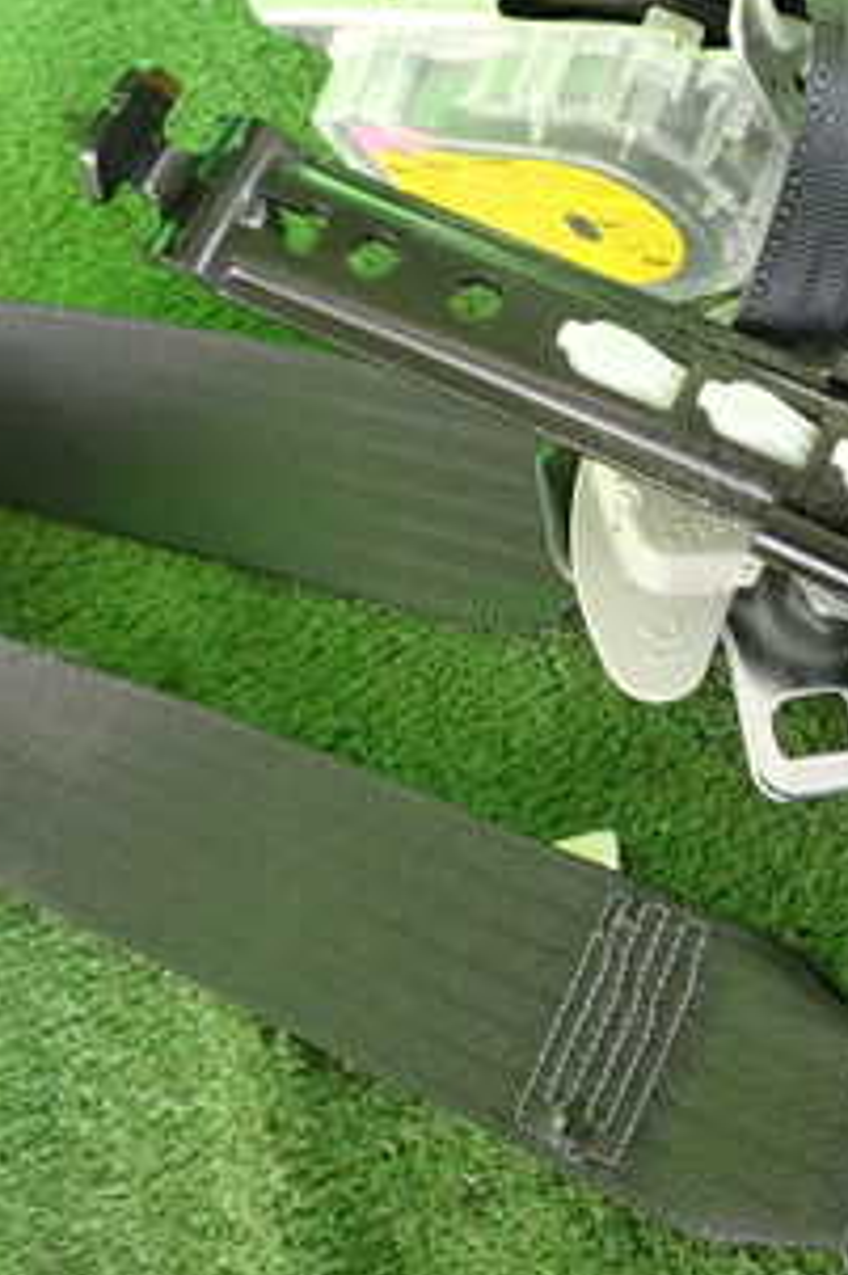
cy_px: 435
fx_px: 2193
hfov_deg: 21.8
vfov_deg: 32.2
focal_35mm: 62
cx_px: 586
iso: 320
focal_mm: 5.4
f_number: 2.3
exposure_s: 1/125
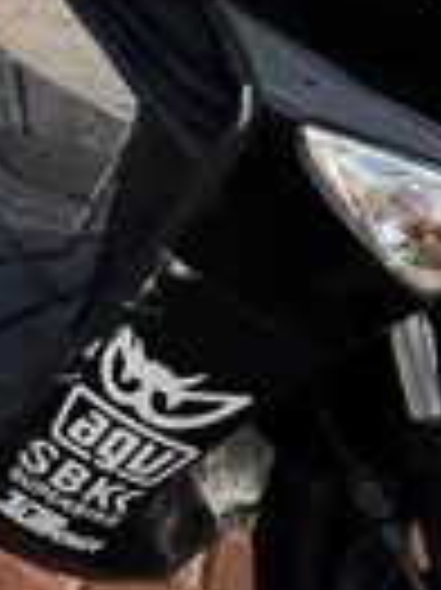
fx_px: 2246
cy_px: -59
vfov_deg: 14.6
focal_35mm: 132
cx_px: -130
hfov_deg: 11.0
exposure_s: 1/1238
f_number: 1.78
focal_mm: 6.76
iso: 80
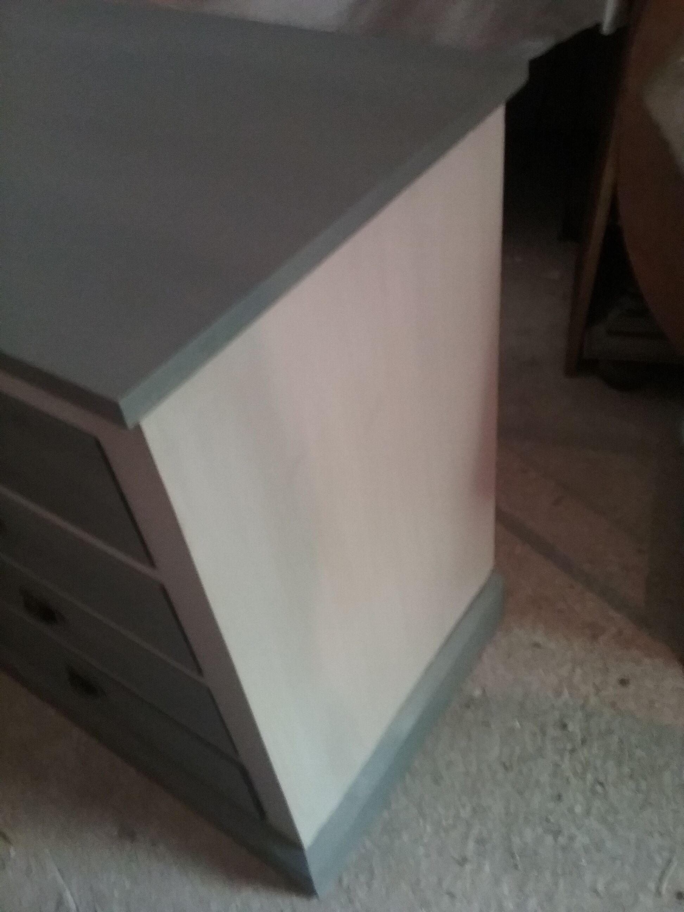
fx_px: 817
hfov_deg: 45.4
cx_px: 342
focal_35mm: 31
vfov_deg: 58.4
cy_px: 456
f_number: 2.2
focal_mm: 3.3
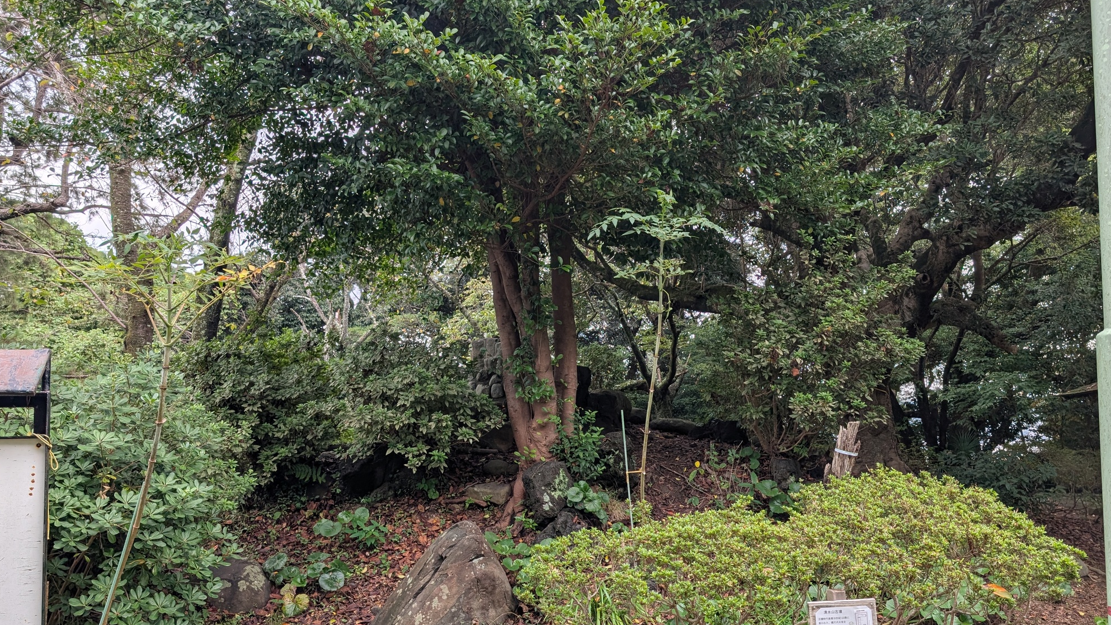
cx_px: 547
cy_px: 380
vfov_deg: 42.6
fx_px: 795
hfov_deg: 69.9
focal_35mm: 27
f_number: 1.68
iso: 20
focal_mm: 6.9
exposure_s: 1/1672
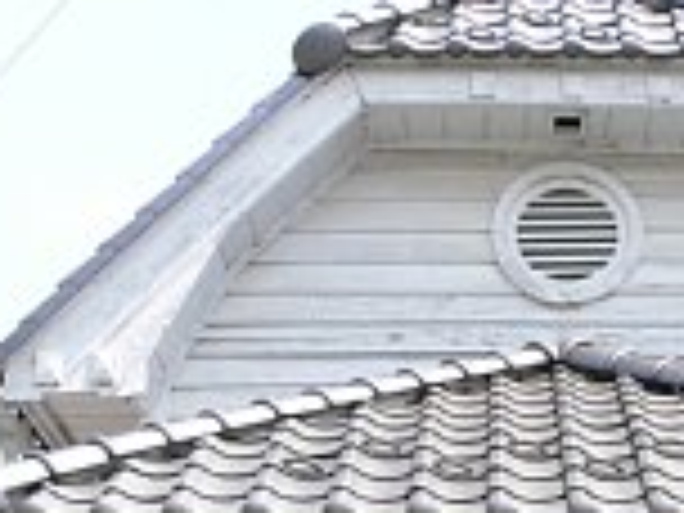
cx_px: 621
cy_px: 598
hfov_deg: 20.8
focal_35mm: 92
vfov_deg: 15.5
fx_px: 1818
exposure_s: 1/125
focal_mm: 7.4
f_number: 5.6
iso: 80
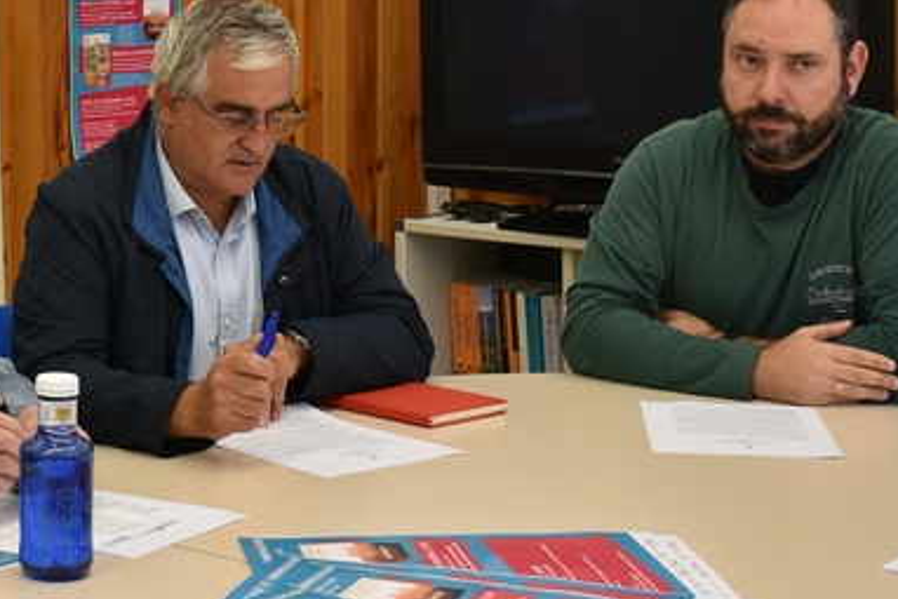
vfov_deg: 14.8
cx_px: 24
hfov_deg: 21.4
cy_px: 122
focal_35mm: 92
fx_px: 2296
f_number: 4.5
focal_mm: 26
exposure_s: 1/80
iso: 400
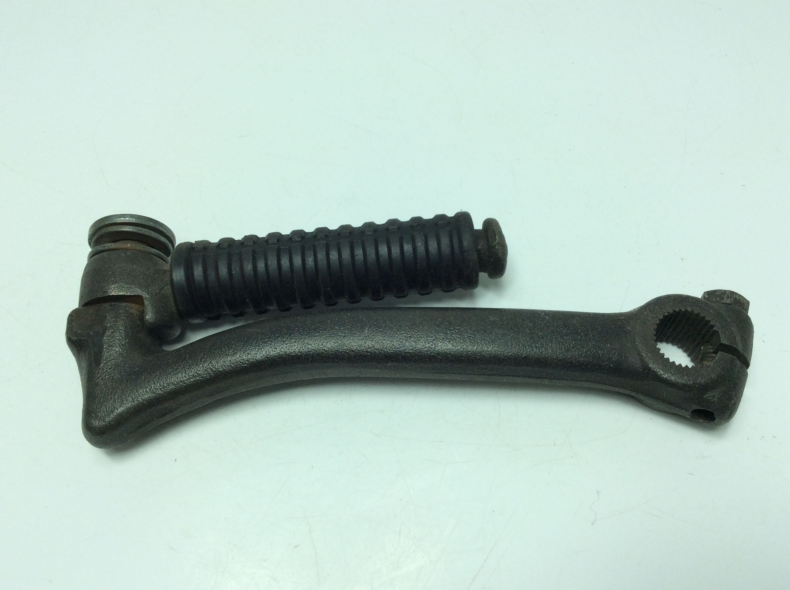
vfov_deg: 44.1
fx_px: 729
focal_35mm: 32
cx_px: 395
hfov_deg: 56.9
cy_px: 295
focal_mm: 3.3
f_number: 2.4
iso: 32
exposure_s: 1/502
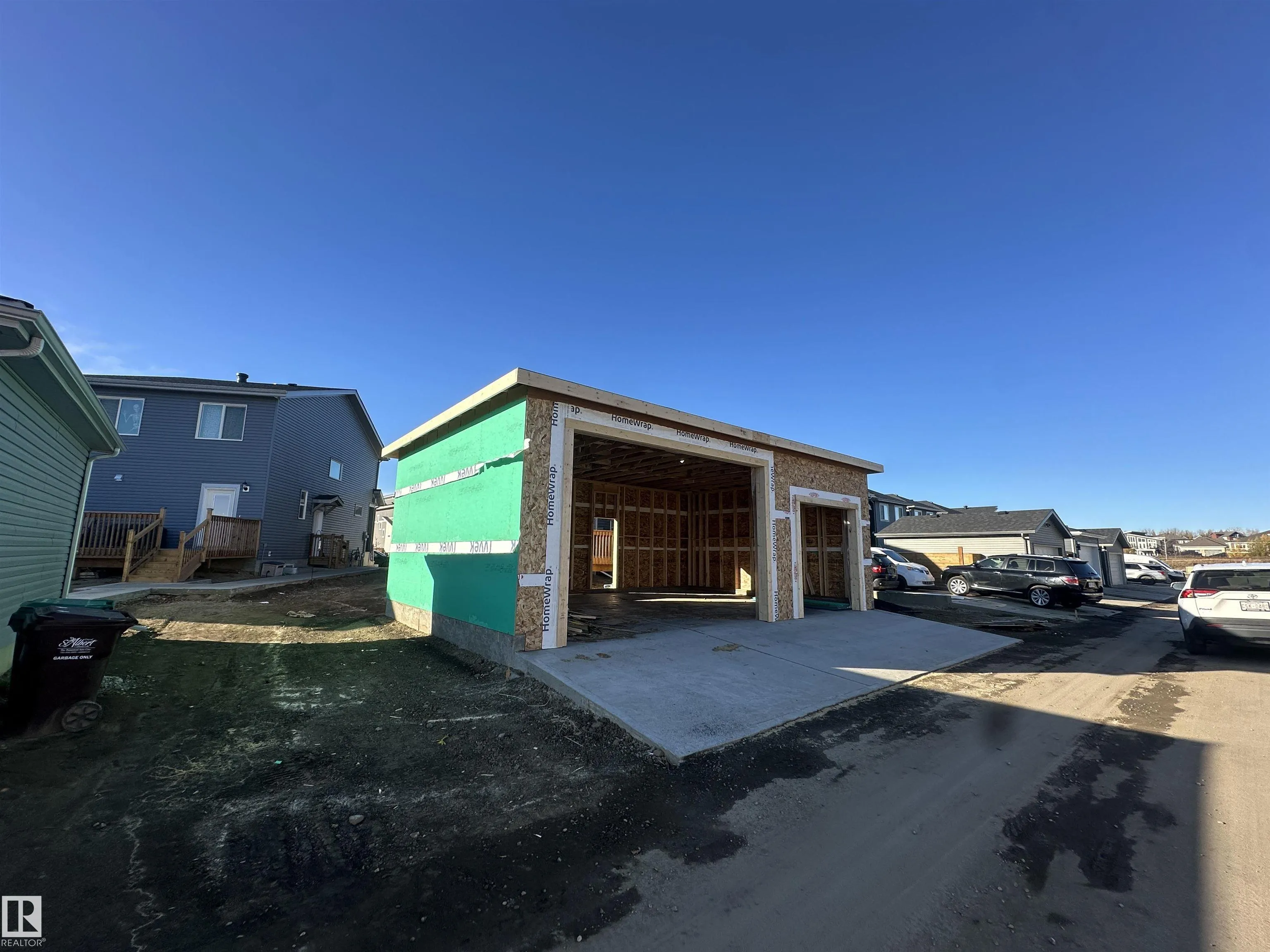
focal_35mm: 14
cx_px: 635
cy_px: 476
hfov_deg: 102.1
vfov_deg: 85.7
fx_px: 514
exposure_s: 1/1072
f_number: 2.2
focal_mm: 2.22
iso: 50
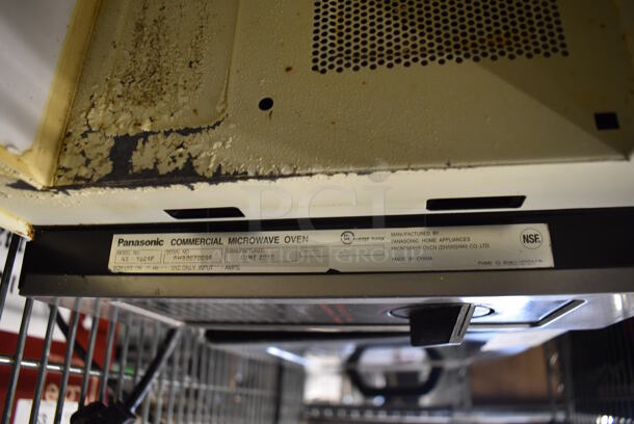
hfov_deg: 67.3
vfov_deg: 48.0
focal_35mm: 27
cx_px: 317
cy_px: 212
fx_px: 476
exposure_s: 1/60
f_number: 4.5
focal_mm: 18
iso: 800
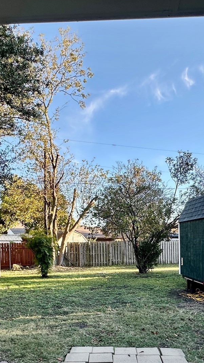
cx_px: 109
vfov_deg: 63.9
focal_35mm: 29
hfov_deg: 40.2
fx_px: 279
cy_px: 250
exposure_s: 1/232
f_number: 2.2
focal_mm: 2.22
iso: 40
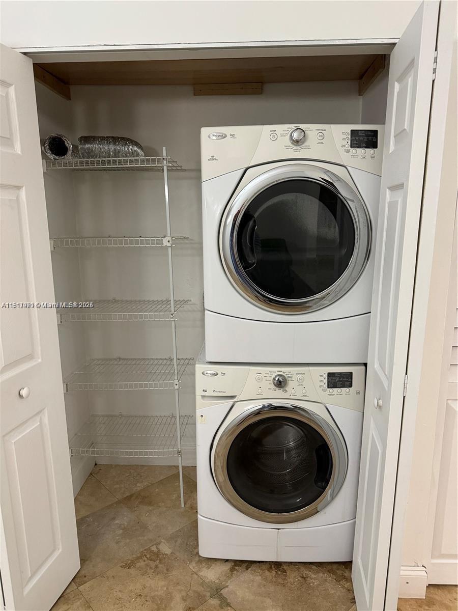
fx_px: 423
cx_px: 229
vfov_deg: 71.6
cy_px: 306
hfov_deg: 56.8
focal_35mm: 24
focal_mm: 6.76
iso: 400
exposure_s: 1/60
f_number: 1.78
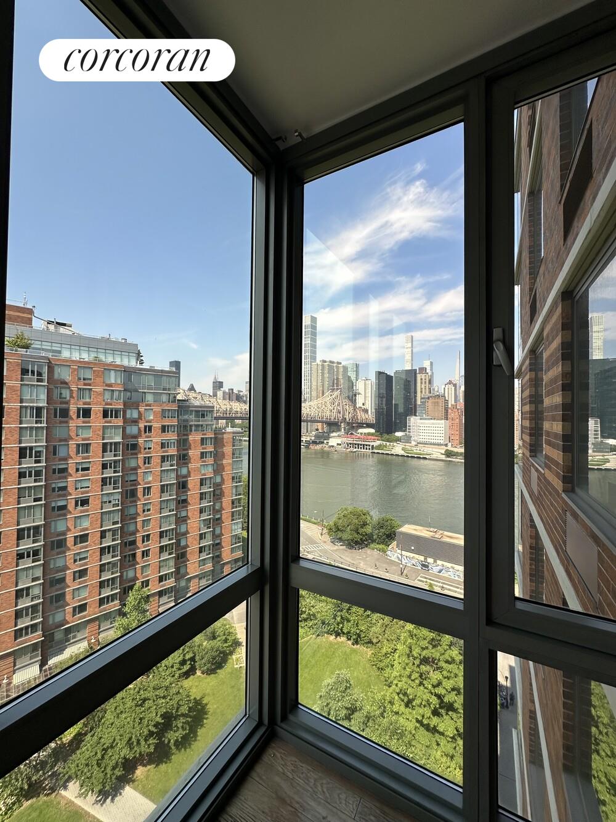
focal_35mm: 14
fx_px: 332
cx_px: 308
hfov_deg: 85.7
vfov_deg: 102.1
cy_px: 411
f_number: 2.2
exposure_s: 1/1182
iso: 50
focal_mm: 2.22
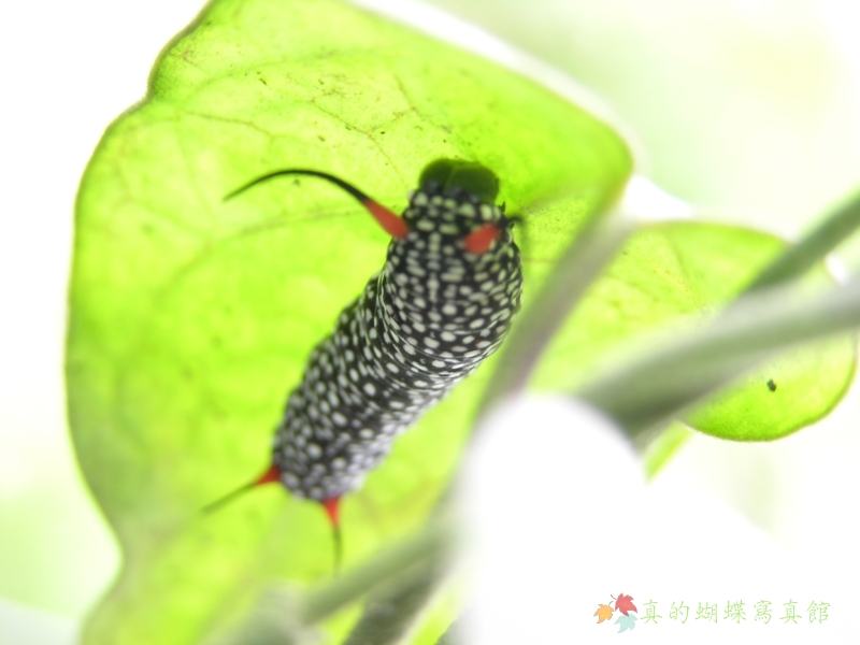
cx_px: 430
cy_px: 322
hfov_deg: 16.4
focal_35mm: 120
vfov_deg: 12.3
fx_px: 2981
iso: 50
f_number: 3.7
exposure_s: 1/9.6
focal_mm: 29.5
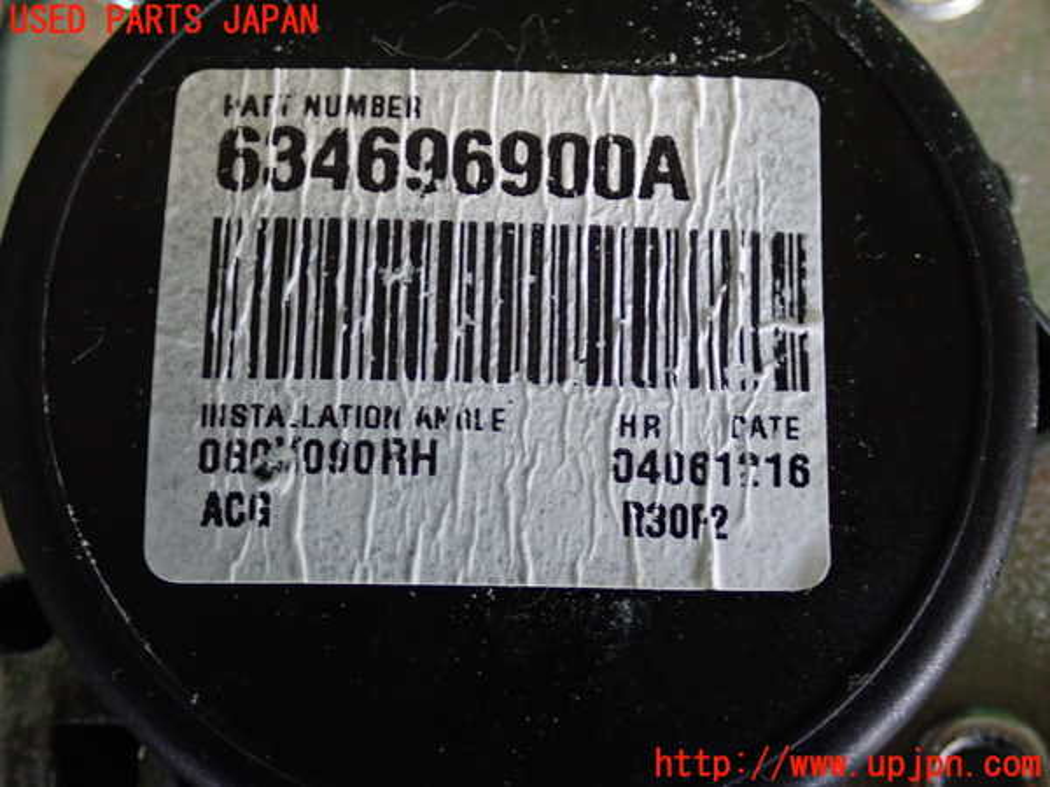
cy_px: 394
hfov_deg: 31.2
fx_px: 1881
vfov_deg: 23.7
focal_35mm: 62
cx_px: 525
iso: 500
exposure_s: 1/60
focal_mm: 11.09
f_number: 3.6
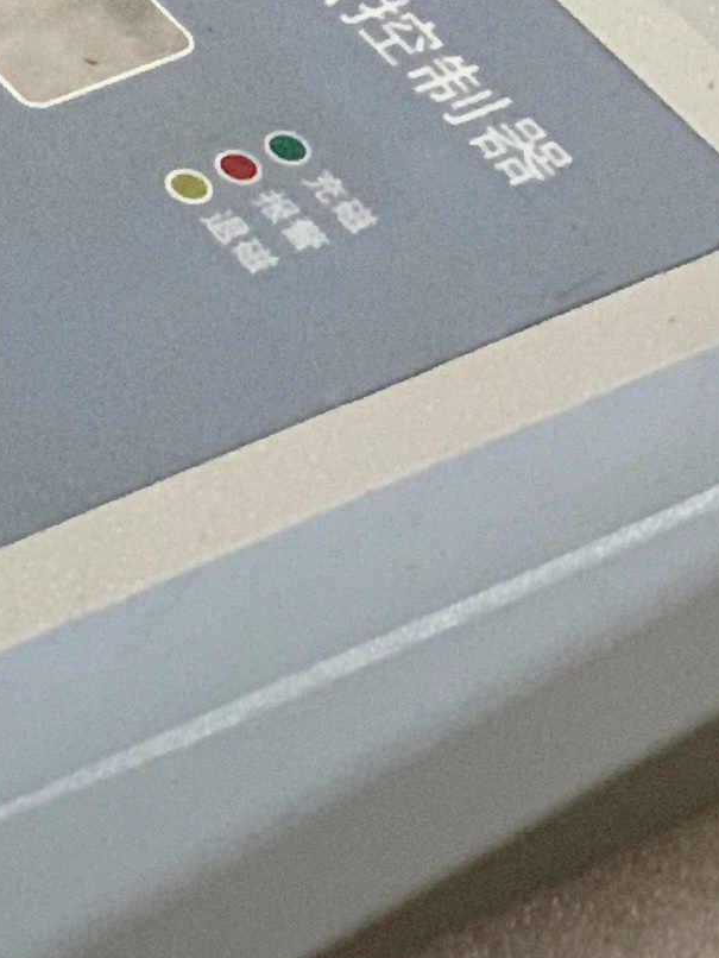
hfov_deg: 5.6
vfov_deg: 7.2
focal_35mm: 260
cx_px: -682
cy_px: -1315
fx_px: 7197
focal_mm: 6
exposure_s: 1/60
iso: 125
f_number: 2.4
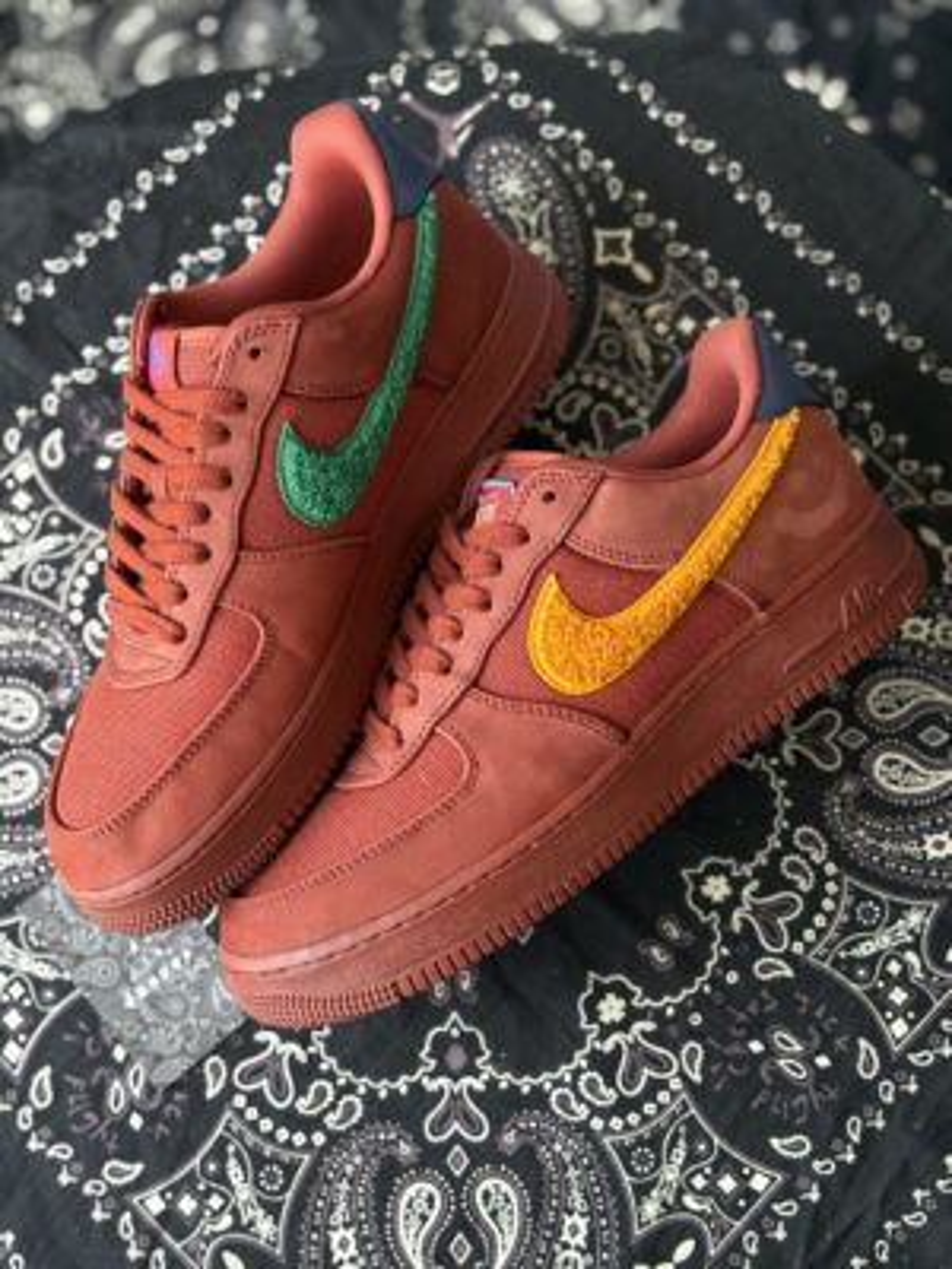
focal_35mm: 52
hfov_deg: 28.0
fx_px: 1907
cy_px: 634
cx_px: 476
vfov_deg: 36.8
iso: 50
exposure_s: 1/104
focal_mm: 5.96
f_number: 1.6
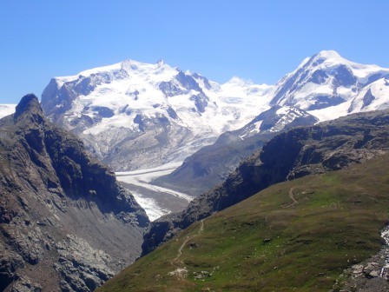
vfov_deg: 23.7
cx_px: 194
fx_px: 697
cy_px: 146
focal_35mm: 62
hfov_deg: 31.2
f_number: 5
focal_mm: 11.09
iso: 100
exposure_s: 1/640
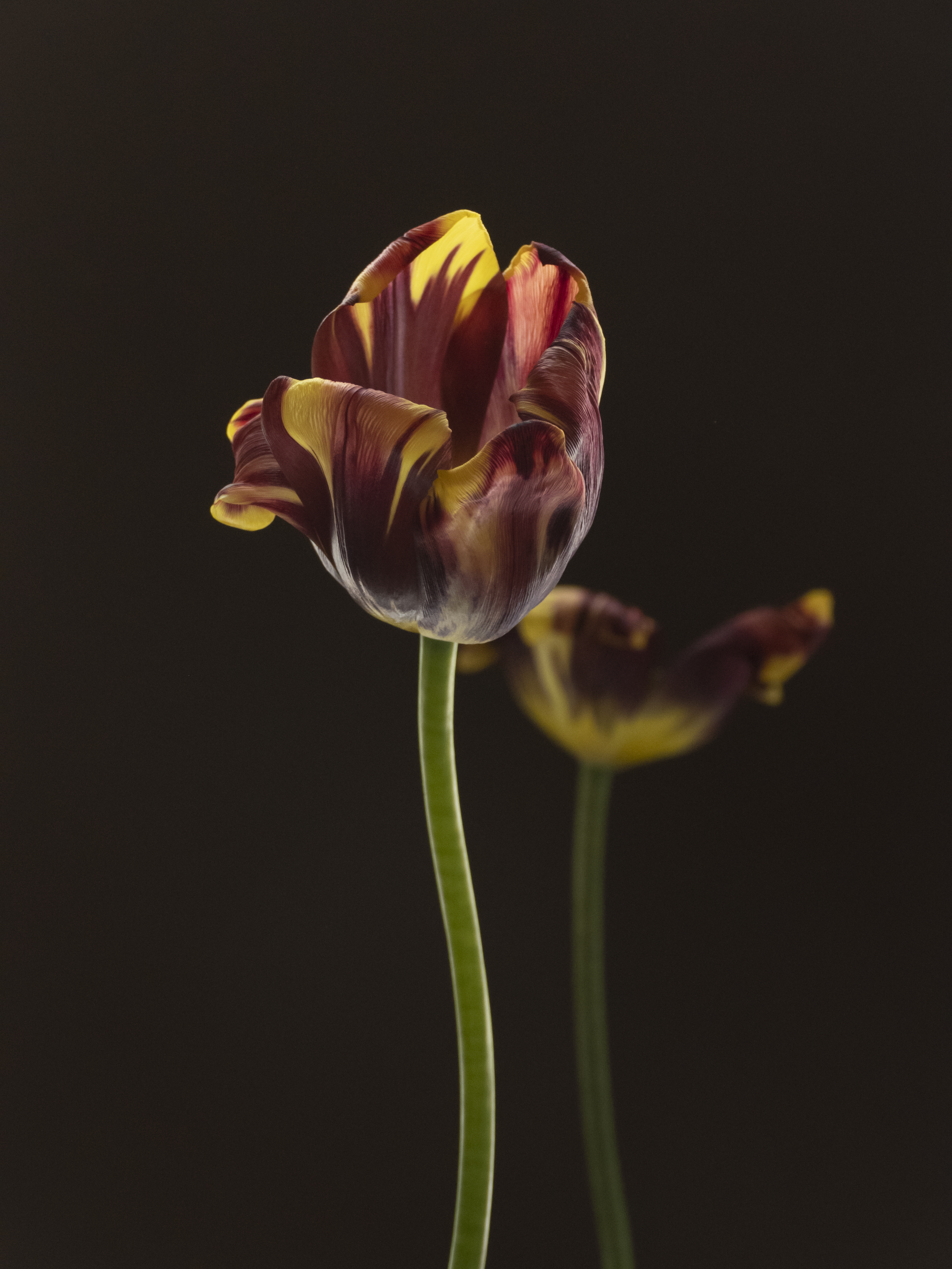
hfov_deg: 10.9
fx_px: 4987
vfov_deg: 14.5
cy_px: 634
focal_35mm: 136
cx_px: 476
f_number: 3.9
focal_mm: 45.89
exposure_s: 1/80
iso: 1250
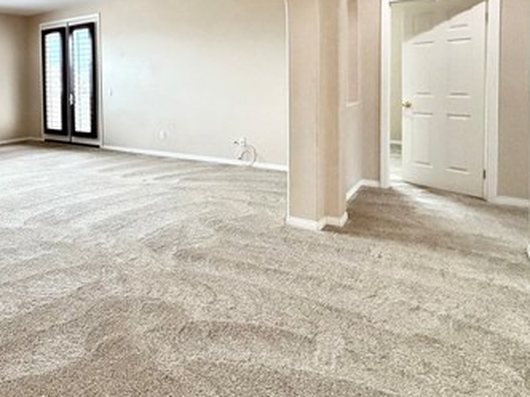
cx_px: 75
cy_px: 96
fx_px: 413
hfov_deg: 58.0
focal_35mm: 27
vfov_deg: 49.2
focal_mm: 2.22
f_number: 2.2
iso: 320
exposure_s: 1/120
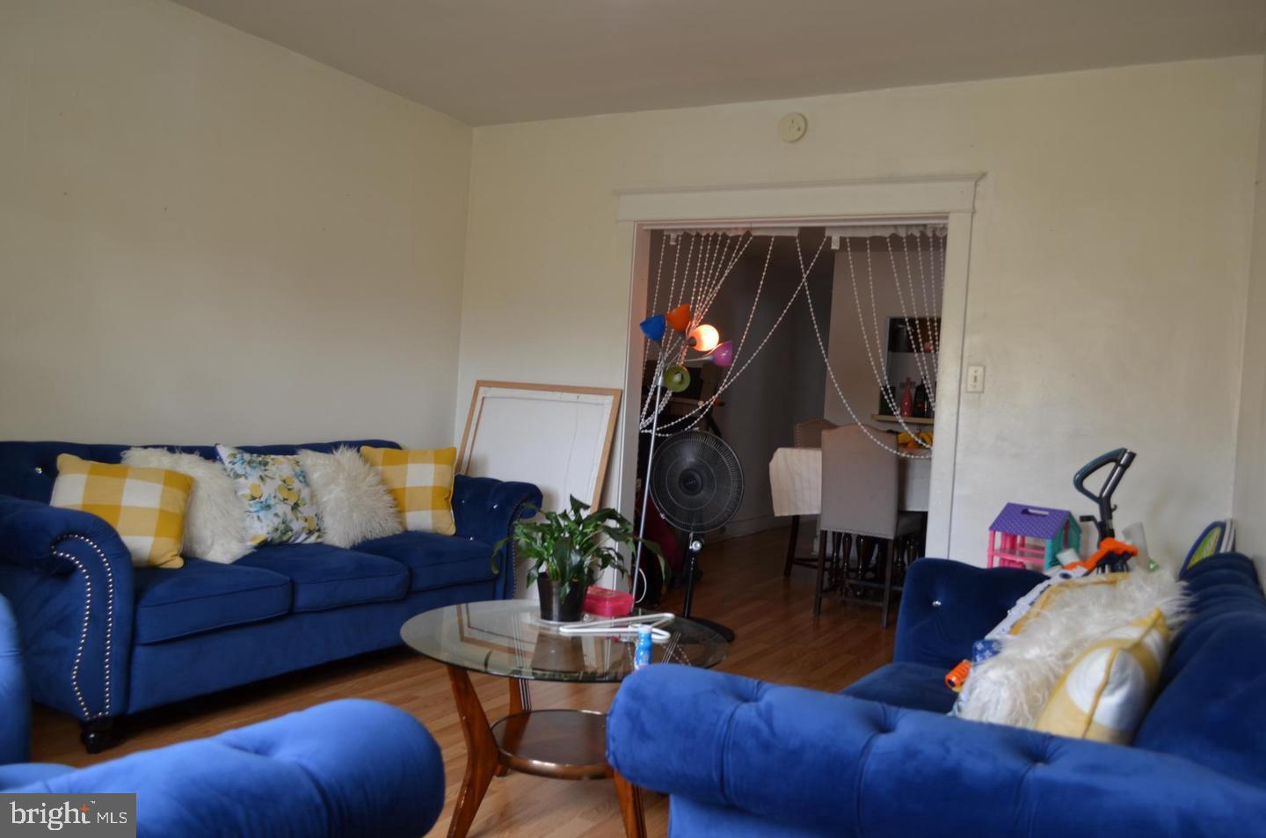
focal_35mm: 27
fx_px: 947
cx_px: 633
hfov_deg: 67.5
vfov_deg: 47.7
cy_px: 419
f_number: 4.8
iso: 200
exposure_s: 1/15
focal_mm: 18
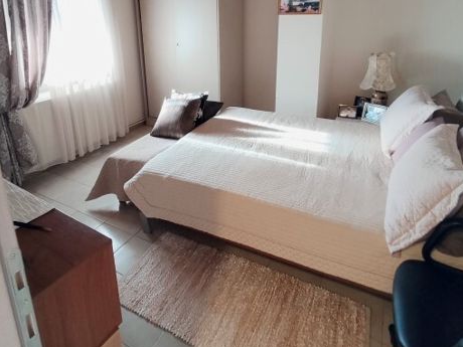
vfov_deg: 57.0
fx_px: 308
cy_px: 104
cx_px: 193
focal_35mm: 23
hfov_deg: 73.4
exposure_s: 1/50
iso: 250
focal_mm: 1.65
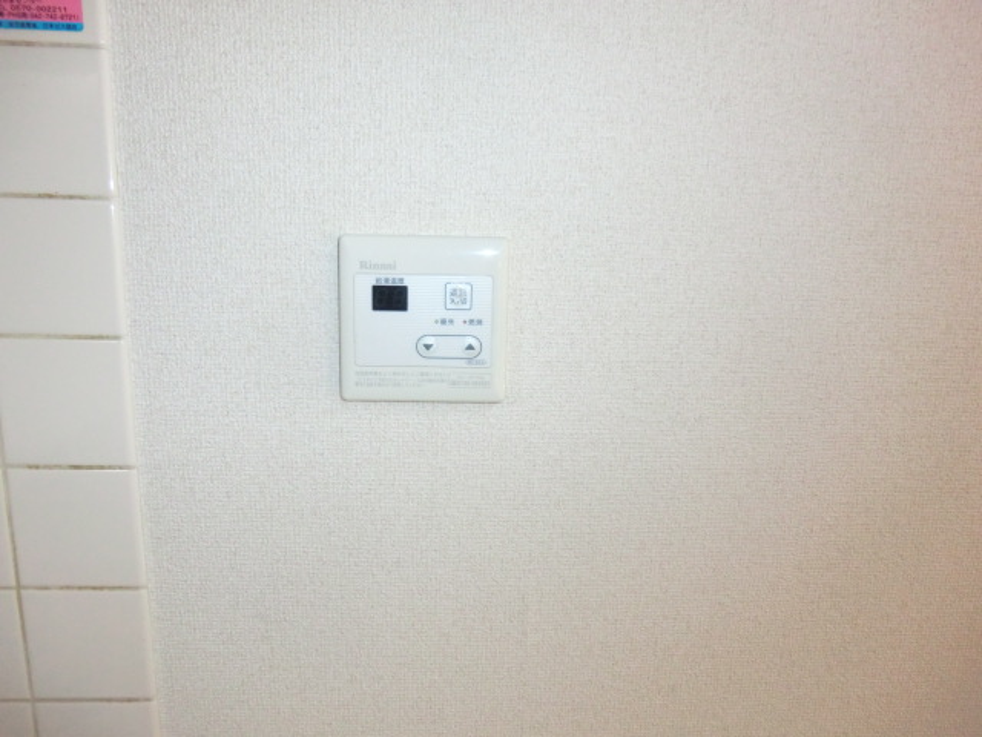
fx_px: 681
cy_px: 368
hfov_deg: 71.6
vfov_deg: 56.8
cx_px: 491
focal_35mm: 24
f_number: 3.2
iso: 400
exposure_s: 1/60
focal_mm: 4.3
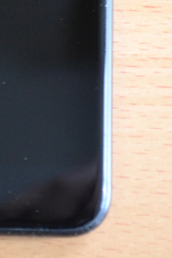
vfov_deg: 9.8
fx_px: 1484
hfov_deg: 6.6
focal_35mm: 207
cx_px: -11
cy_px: -15
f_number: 5.6
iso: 3200
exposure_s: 1/40
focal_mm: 55
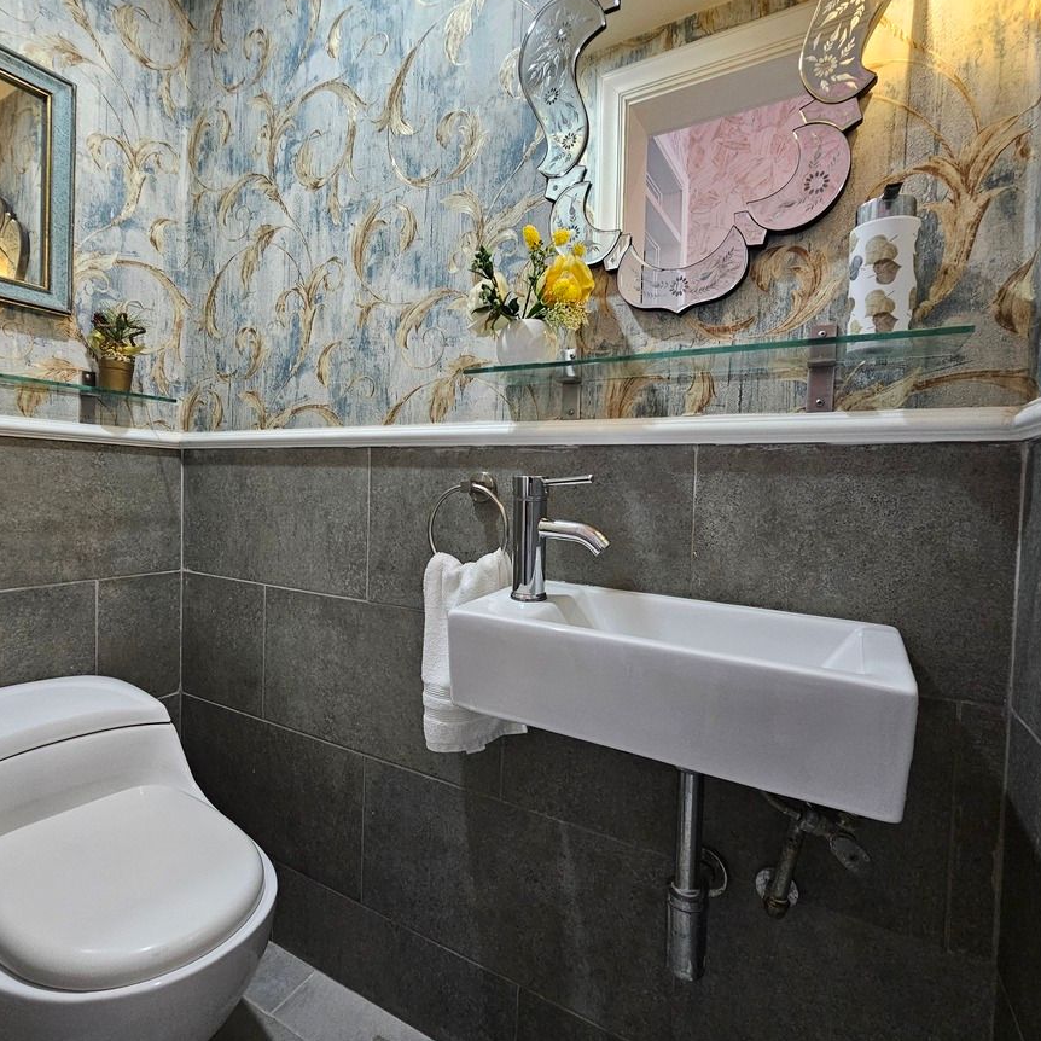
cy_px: 505
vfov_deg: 87.4
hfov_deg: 87.3
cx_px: 488
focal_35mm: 16
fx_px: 544
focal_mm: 2.2
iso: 400
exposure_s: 1/30
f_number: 2.2
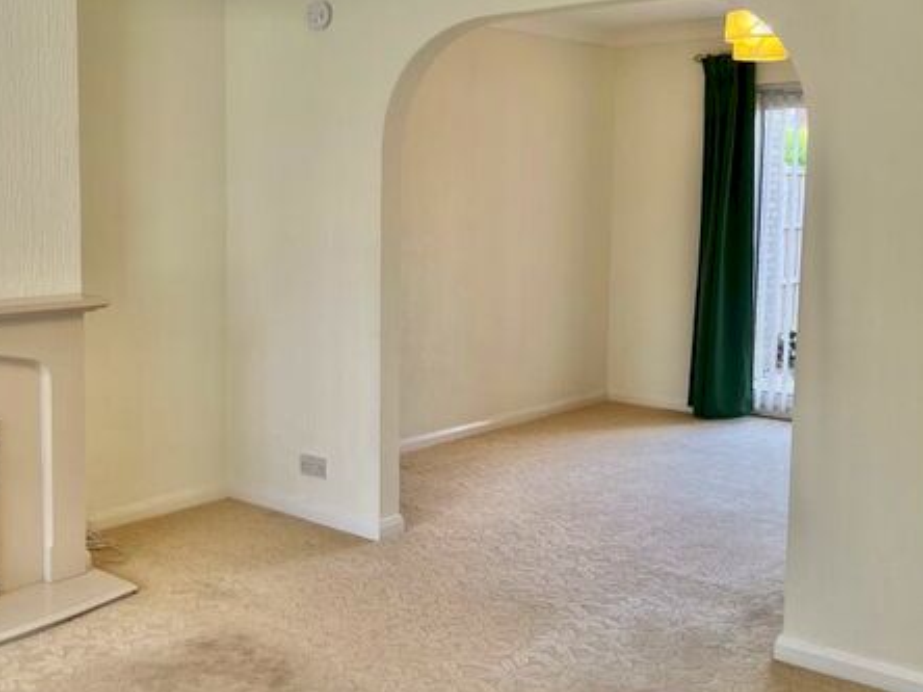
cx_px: 247
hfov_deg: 44.5
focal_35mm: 41
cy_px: 294
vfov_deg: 35.1
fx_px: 1093
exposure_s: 1/121
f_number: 1.6
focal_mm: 5.1
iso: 64
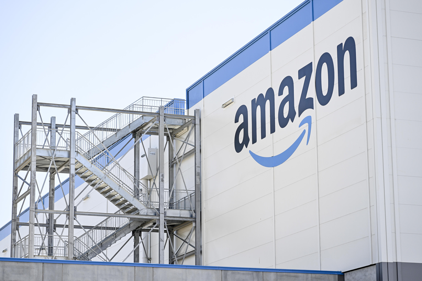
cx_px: 211
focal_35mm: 89
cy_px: 140
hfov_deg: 22.9
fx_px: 1043
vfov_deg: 15.4
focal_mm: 89
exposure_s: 1/640
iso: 100
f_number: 4
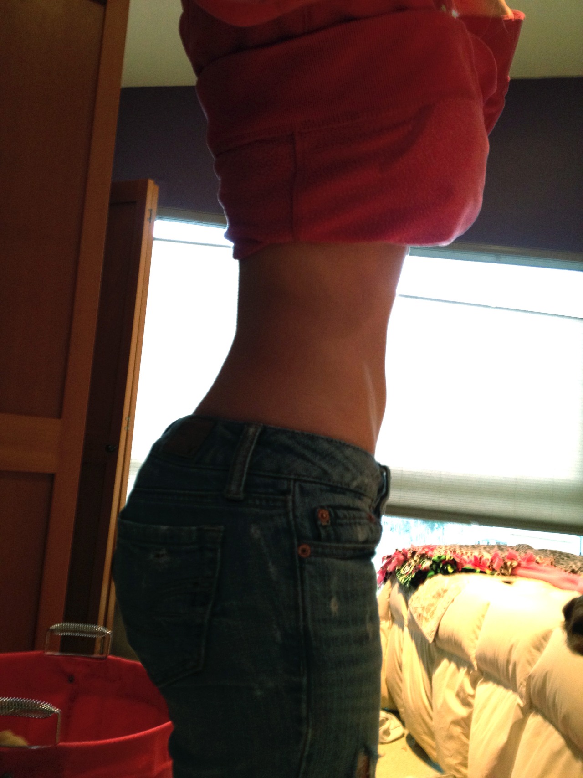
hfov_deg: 40.7
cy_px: 389
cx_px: 292
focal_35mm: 35
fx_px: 786
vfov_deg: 52.6
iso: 200
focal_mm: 4.28
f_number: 2.4
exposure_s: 1/20
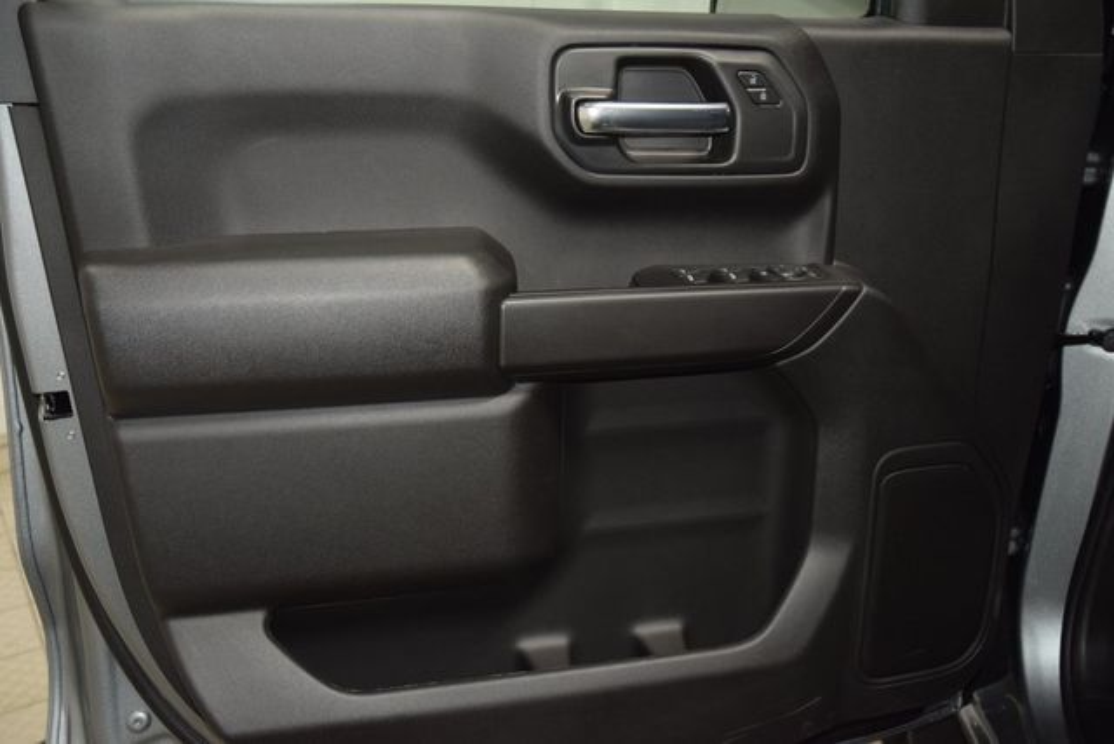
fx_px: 1114
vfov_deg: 36.9
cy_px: 372
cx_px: 557
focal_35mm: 36
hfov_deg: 53.1
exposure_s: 1/60
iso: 1000
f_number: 3.8
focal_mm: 24
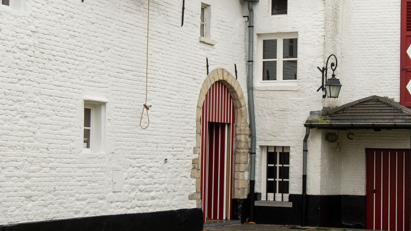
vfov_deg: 14.2
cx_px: 228
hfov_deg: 25.0
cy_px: 100
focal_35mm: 85
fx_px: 926
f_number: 4
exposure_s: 1/125
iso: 200
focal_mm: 22
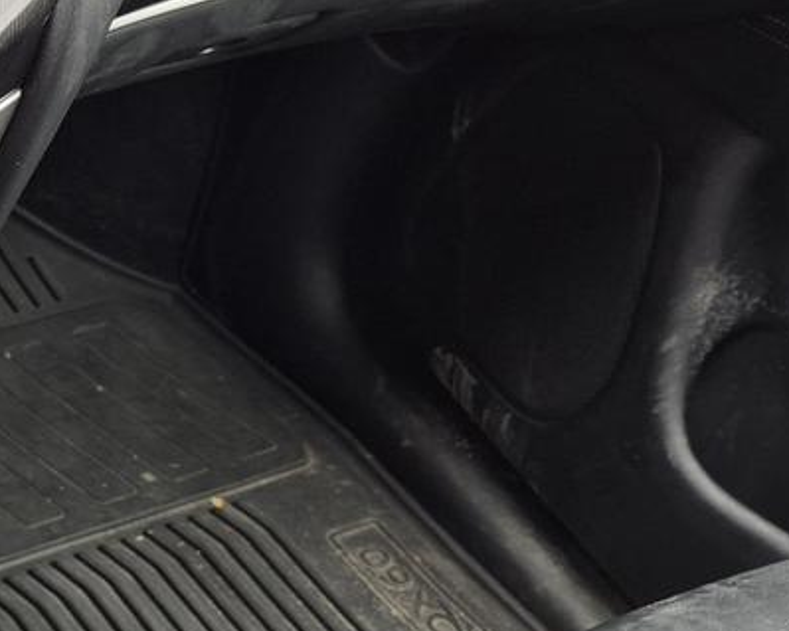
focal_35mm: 72
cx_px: -291
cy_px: 471
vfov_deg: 21.1
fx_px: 1681
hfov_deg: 22.9
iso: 50
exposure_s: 1/150
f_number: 1.8
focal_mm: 5.4
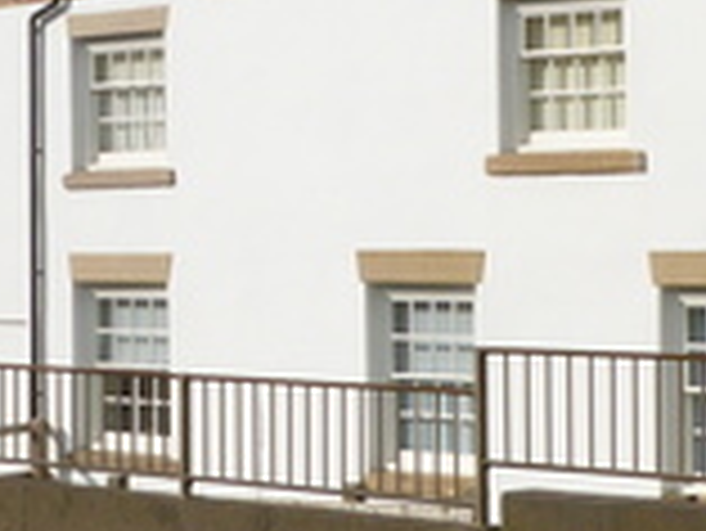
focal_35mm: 114
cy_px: 90
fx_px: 2327
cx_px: 90
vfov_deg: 12.9
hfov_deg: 17.0
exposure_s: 1/1300
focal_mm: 5
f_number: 3.3
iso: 100
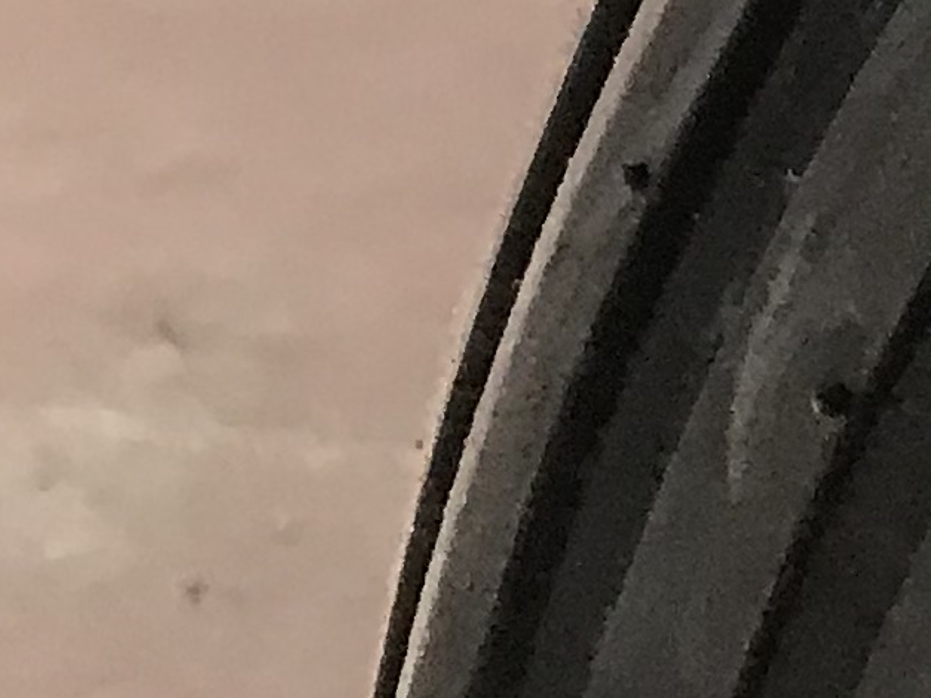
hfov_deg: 8.8
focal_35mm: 180
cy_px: 200
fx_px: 4840
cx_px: 2903
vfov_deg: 8.2
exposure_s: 1/25
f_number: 1.8
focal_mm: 3.99
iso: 32
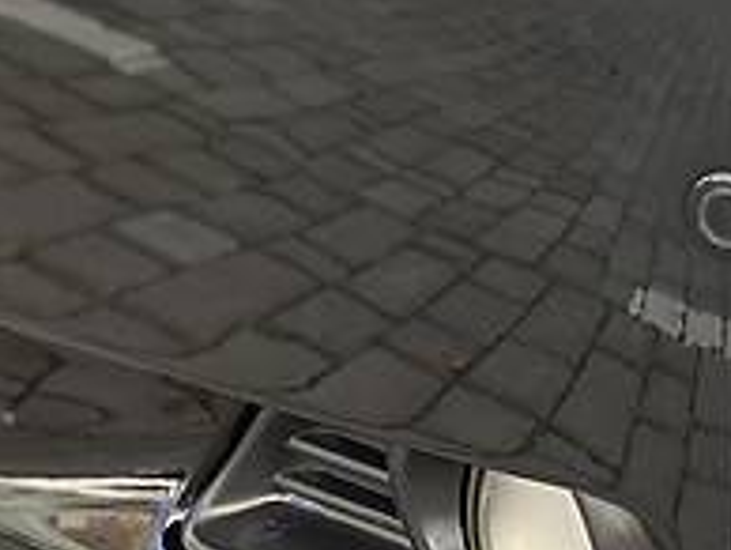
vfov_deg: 6.9
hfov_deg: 9.1
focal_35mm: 214
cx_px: 833
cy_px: -241
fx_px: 4525
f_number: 2
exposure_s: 1/129
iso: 20
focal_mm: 6
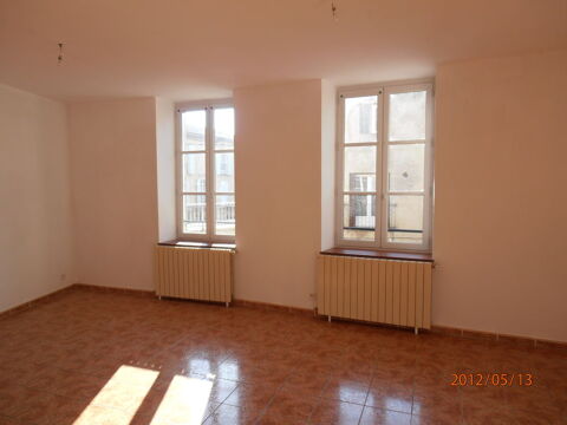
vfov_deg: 56.8
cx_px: 284
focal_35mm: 24
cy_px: 212
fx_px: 393
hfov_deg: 71.6
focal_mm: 4.2
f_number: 3
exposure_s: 1/160
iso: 80
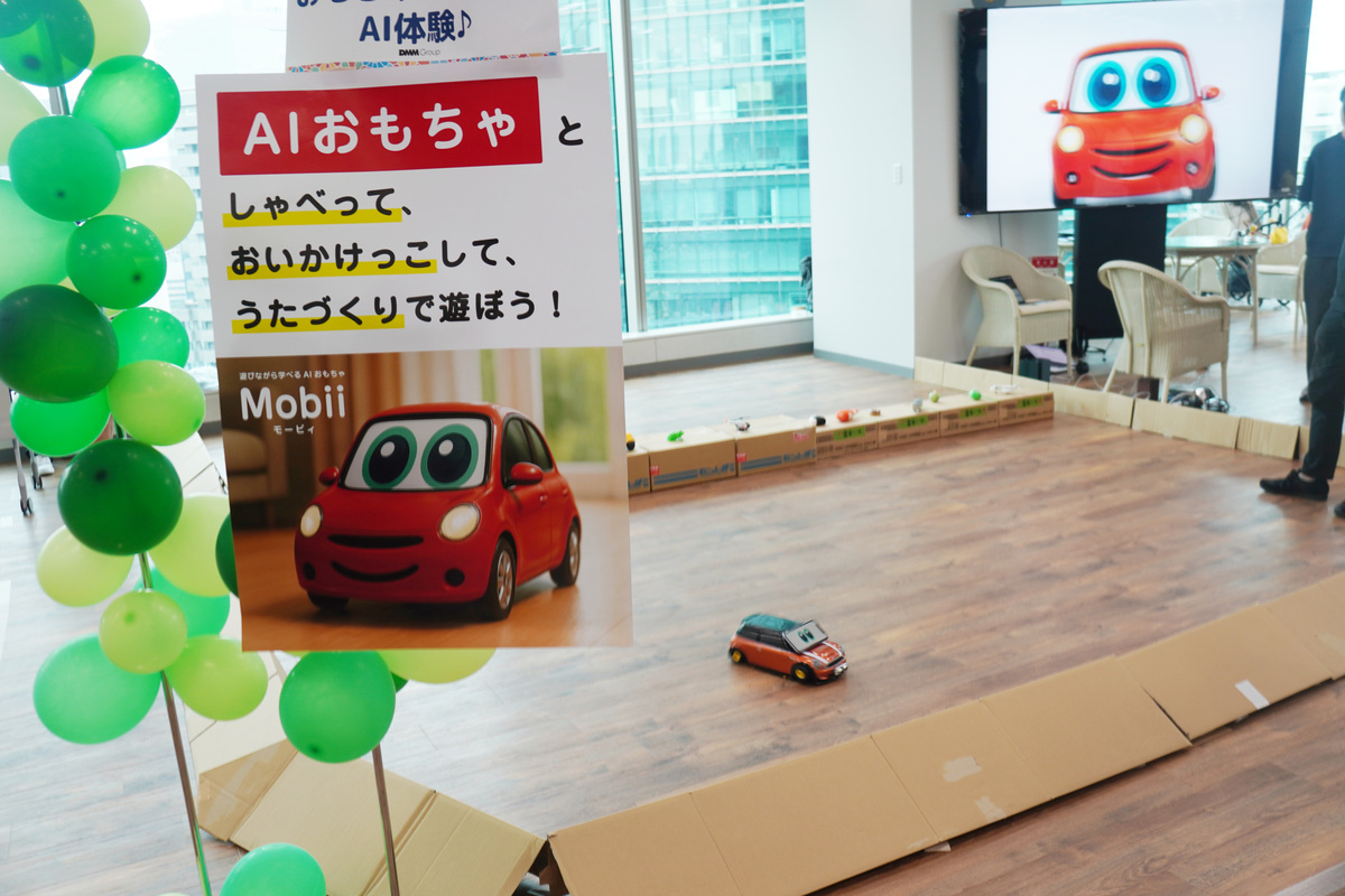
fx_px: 1121
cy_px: 448
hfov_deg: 61.9
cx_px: 672
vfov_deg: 43.6
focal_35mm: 30
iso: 100
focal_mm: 20
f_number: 4
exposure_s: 1/40
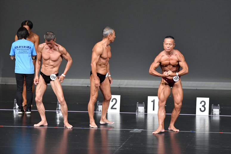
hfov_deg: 7.2
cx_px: 116
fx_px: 1828
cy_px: 77
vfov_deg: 4.8
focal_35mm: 285
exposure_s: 1/400
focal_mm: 190
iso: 5000
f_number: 5.6
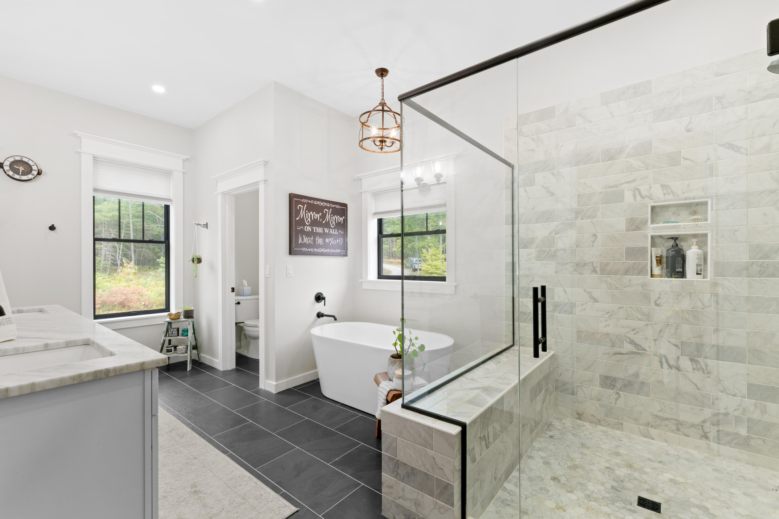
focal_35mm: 15
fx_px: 325
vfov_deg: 77.3
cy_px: 260
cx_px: 390
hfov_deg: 100.4
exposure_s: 1/4
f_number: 11
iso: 320
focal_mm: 15
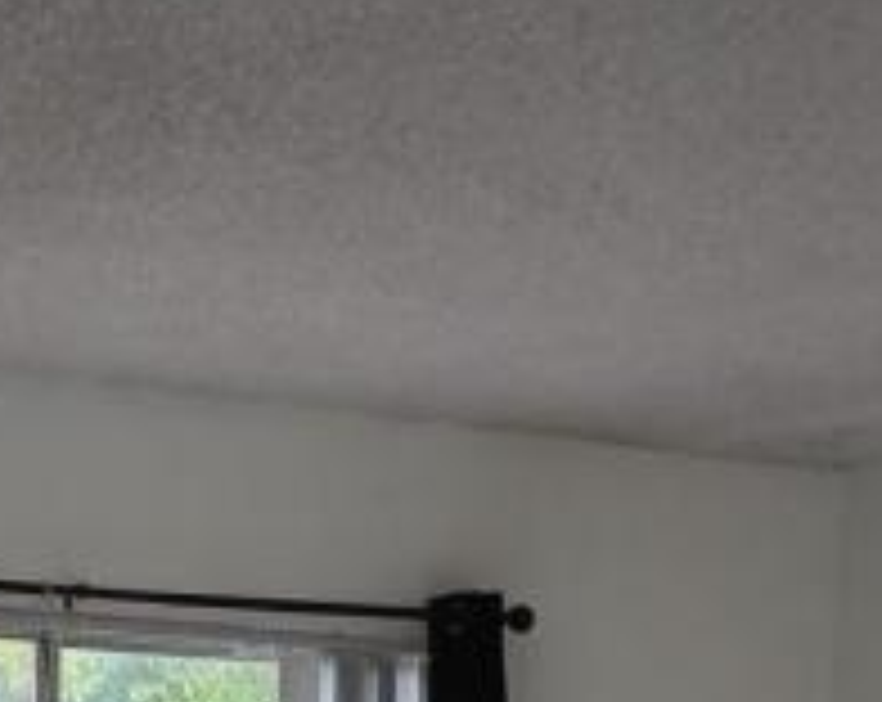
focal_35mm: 97
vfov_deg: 14.0
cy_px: 1269
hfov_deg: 19.8
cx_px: 428
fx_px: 2527
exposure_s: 1/60
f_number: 1.8
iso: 80
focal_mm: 4
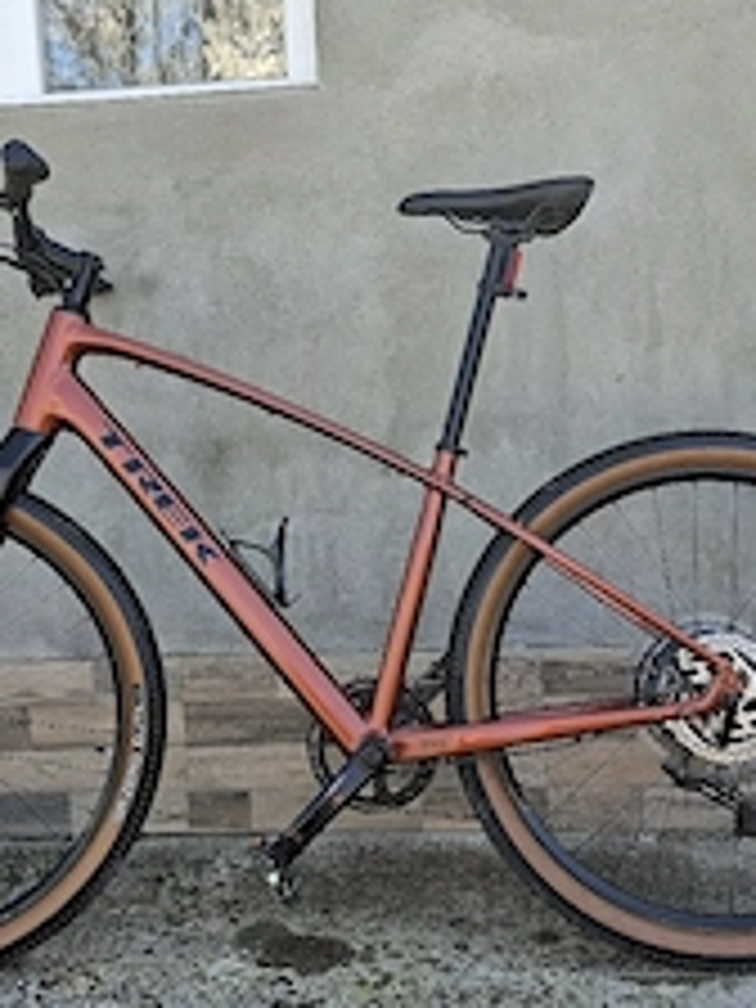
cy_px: 477
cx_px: 315
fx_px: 1194
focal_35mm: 41
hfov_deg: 35.1
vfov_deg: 45.8
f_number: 1.8
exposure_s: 1/222
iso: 50
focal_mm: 5.54
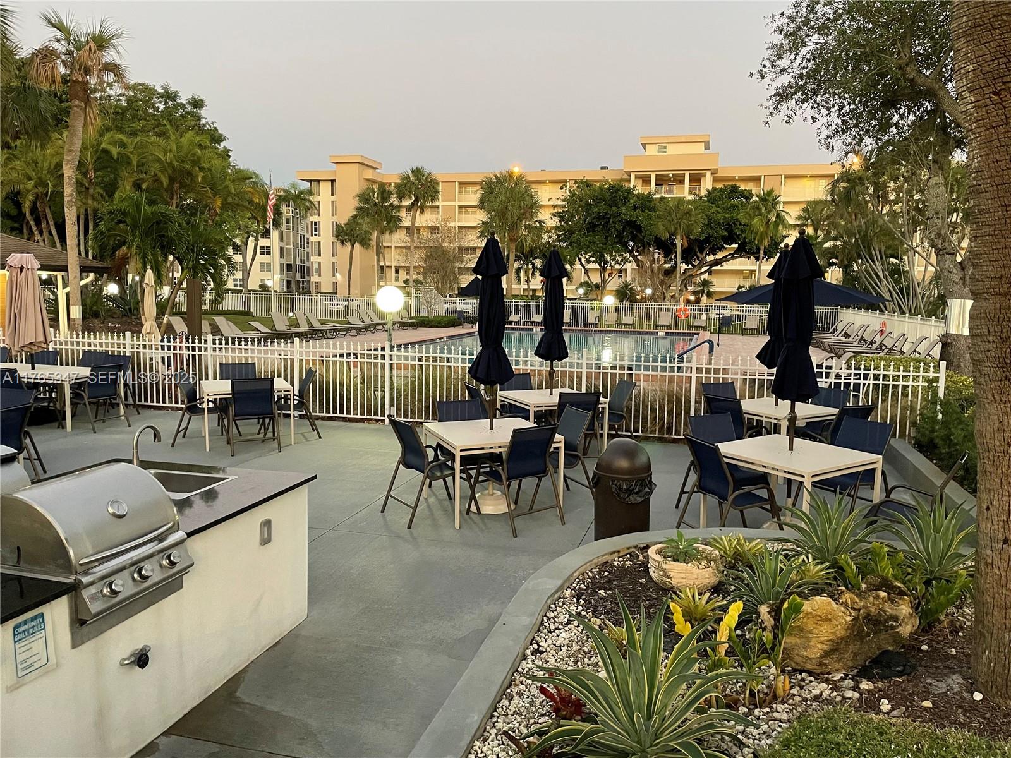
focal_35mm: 26
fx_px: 759
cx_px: 506
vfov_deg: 53.1
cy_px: 379
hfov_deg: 67.3
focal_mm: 4.2
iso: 400
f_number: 1.6
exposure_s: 1/60
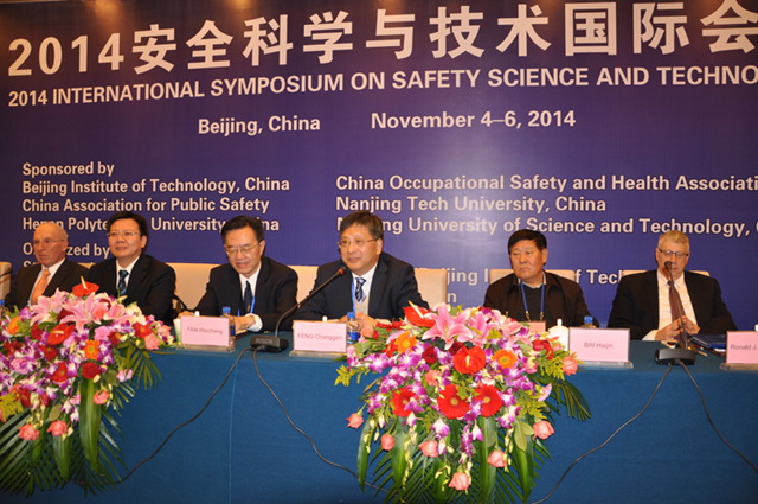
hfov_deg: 67.4
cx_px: 379
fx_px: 568
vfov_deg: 47.8
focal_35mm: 27
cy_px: 252
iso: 400
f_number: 3.5
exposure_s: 1/60
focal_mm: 18
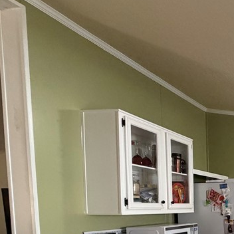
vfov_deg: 41.6
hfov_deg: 30.5
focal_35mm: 36
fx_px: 275
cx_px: 334
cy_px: 219
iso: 400
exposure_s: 1/60
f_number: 2.2
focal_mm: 2.22
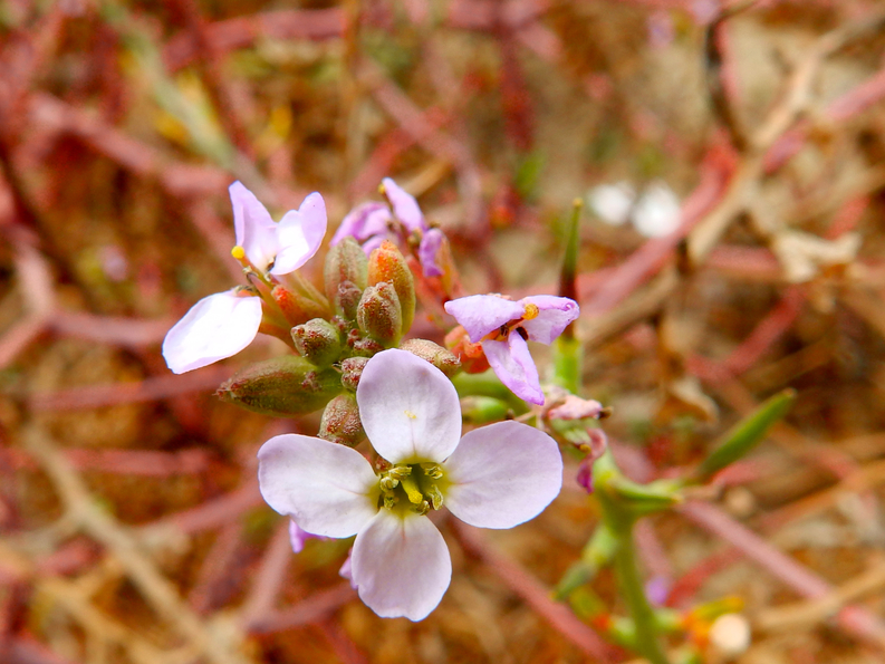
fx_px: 1176
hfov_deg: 41.2
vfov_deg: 31.5
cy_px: 389
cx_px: 386
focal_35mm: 46
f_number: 4.5
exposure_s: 1/250
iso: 80
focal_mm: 5.7
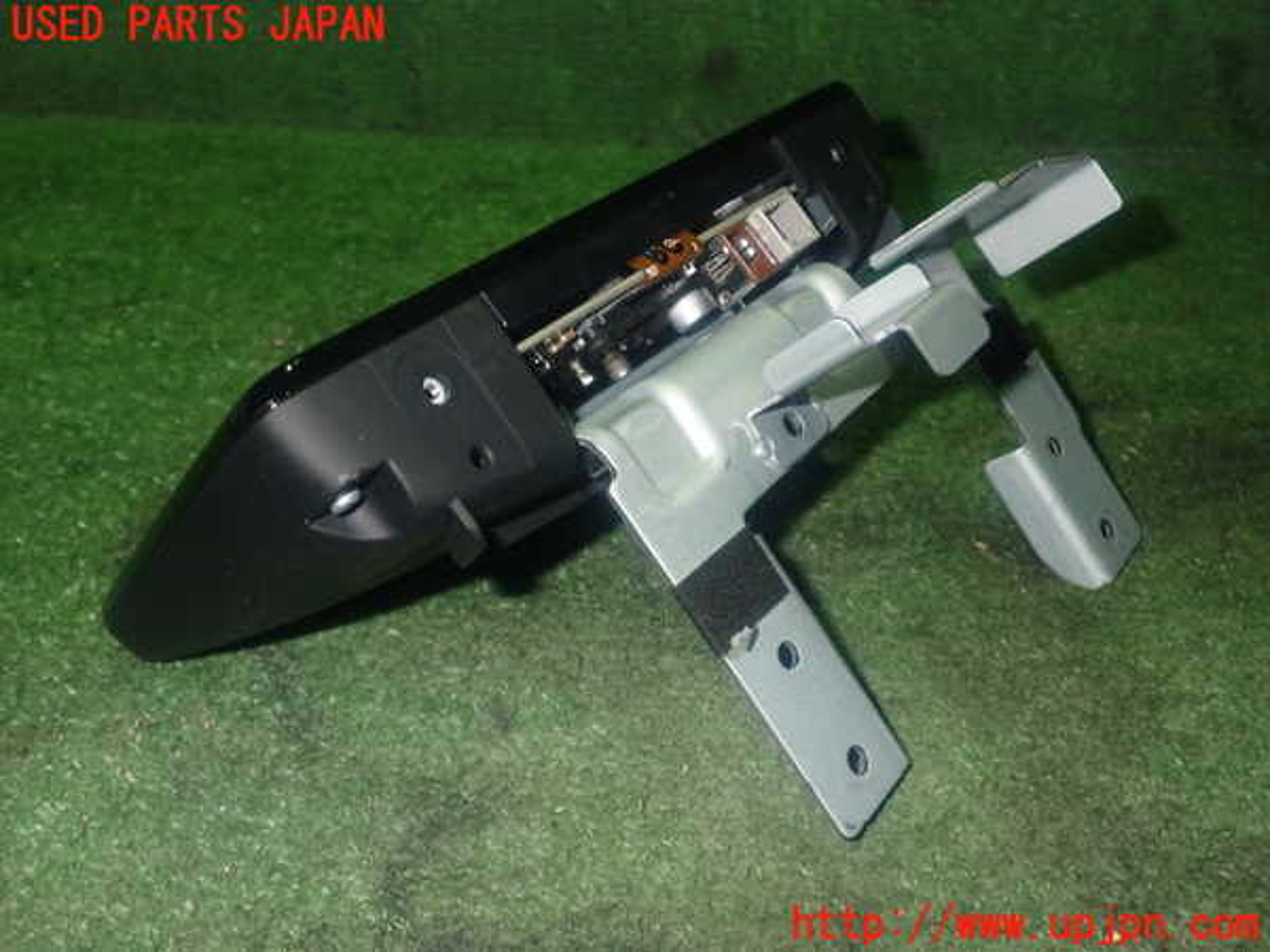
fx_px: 1321
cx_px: 635
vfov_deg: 39.7
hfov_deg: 51.4
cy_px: 476
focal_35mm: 36
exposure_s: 1/40
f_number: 7.1
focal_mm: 6.37
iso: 800
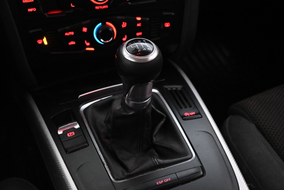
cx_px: 142
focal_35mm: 47
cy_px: 95
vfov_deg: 28.5
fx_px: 373
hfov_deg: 41.7
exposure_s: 1/50
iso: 10000
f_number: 5
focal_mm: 31.5
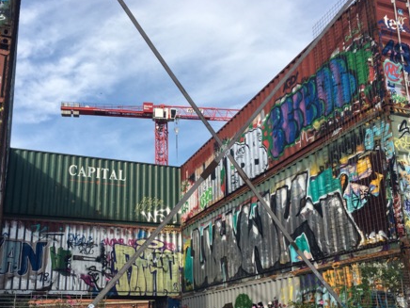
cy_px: 196
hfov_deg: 47.8
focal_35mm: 39
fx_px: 462
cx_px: 181
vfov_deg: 36.6
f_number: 2.2
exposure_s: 1/1040
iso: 25
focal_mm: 4.15
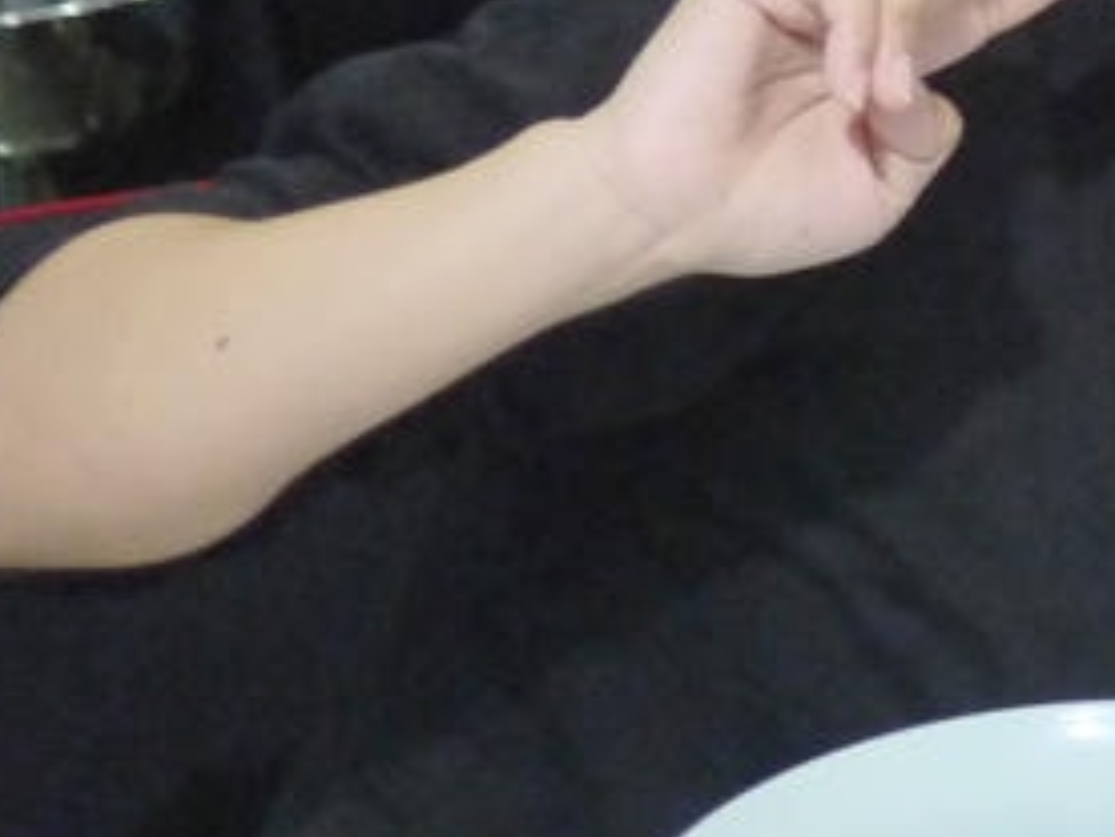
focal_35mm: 173
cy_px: -390
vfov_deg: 8.4
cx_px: 2355
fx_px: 5575
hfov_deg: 10.4
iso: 800
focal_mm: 20
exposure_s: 1/40
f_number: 1.7
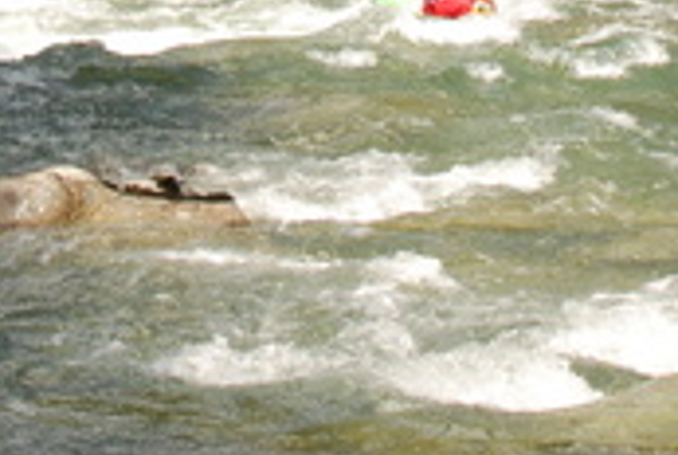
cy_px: -528
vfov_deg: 6.0
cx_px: 247
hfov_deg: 9.3
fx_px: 4188
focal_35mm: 222
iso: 200
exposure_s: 1/250
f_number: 8
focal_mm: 32
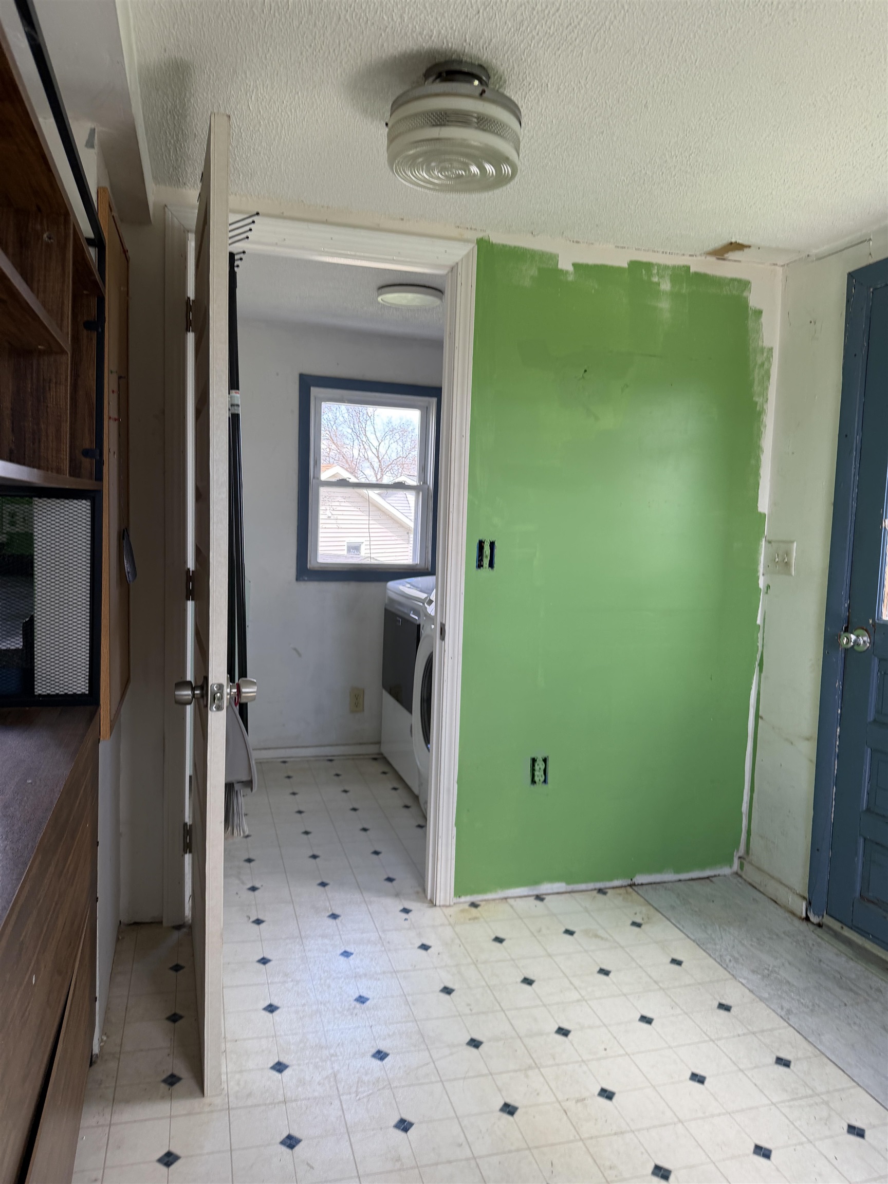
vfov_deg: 71.6
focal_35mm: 24
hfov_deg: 56.8
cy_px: 592
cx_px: 444
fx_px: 821
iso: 80
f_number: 1.78
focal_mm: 6.76
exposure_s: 1/170
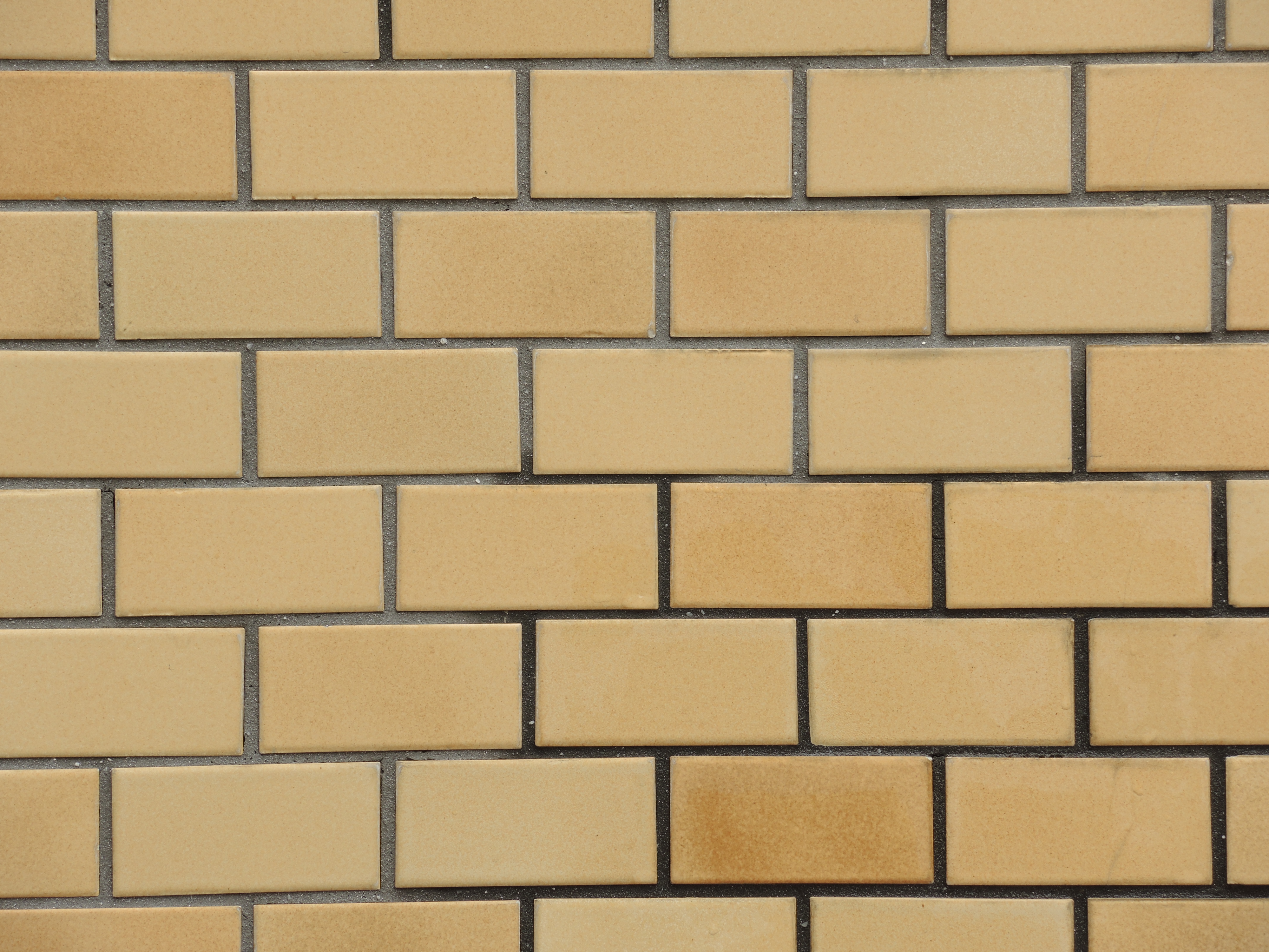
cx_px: 634
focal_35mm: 200
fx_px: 7332
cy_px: 476
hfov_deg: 9.9
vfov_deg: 7.4
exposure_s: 1/30
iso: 80
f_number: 5.6
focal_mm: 42.8
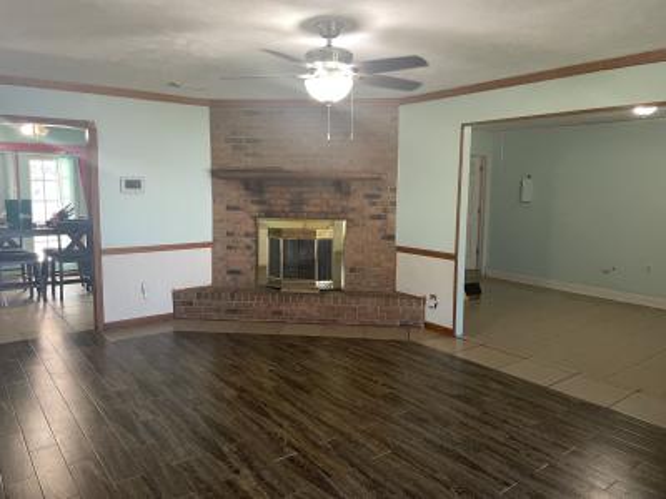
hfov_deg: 67.3
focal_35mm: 26
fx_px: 500
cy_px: 250
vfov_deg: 53.1
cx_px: 333
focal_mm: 4.2
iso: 250
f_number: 1.6
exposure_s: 1/60
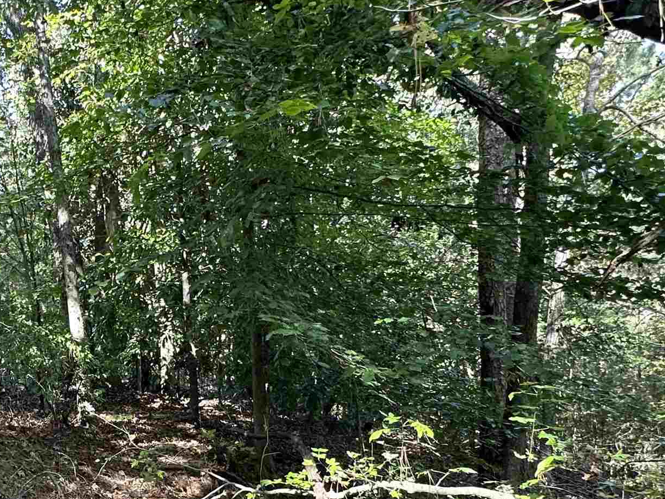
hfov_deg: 47.8
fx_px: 672
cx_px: 79
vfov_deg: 38.3
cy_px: 437
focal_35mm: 35
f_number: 2.2
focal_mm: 2.22
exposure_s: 1/99
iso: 200
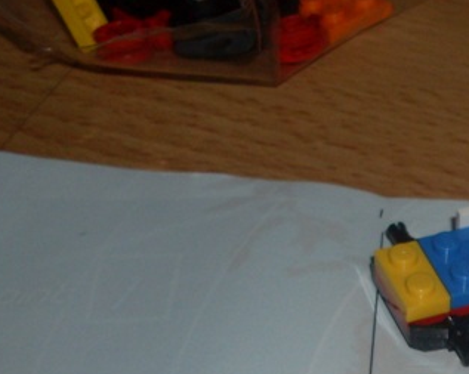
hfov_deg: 15.2
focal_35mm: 120
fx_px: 1664
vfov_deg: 12.5
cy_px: 443
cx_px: 642
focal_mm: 6.3
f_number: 2.8
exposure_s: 1/45
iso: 100
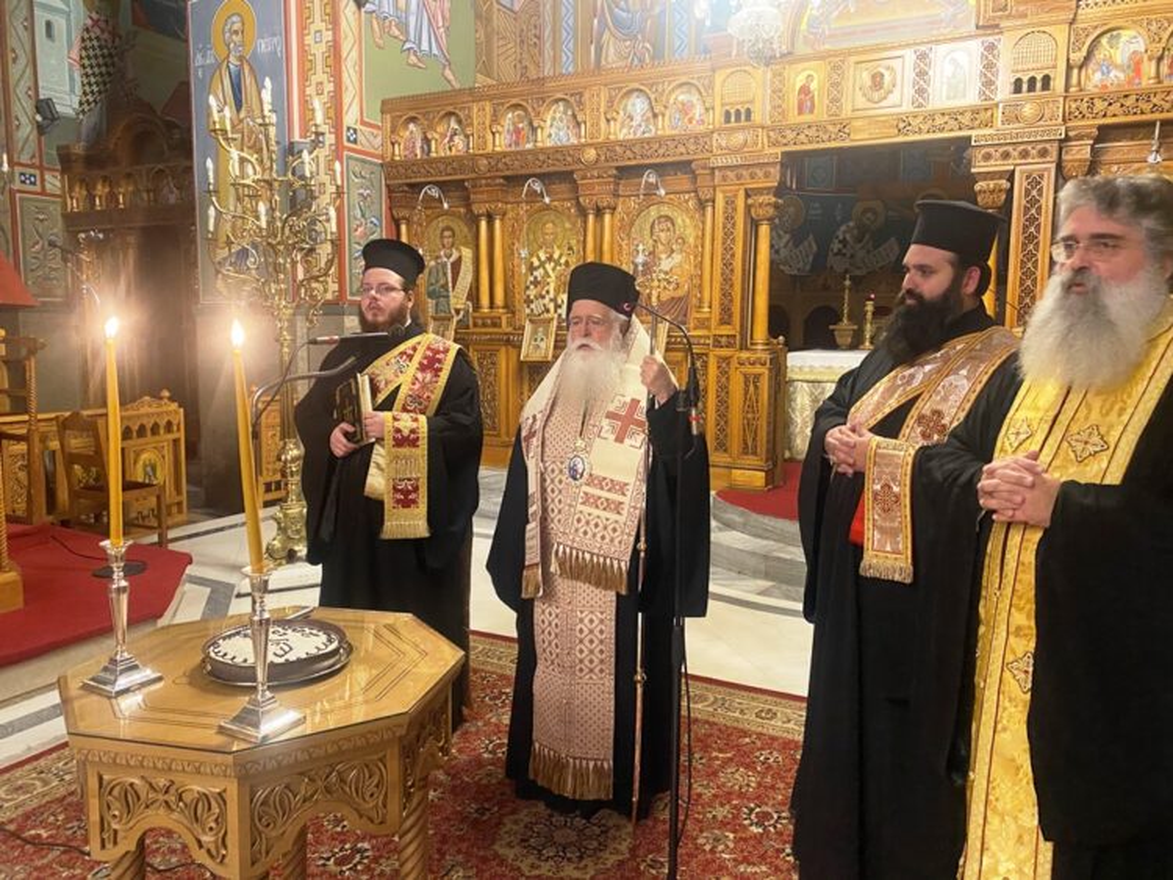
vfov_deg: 53.1
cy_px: 440
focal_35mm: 26
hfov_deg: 67.3
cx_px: 586
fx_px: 881
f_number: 1.8
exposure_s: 1/25
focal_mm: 4.25
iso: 500
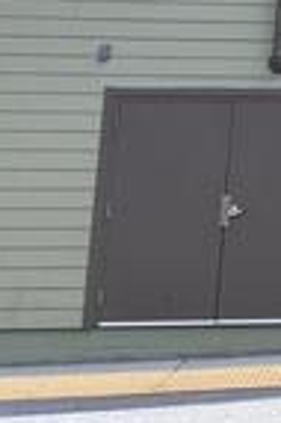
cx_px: 651
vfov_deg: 19.5
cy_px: -104
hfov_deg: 11.7
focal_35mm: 98
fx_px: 1150
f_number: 1.78
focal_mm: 6.86
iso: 80
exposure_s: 1/1562
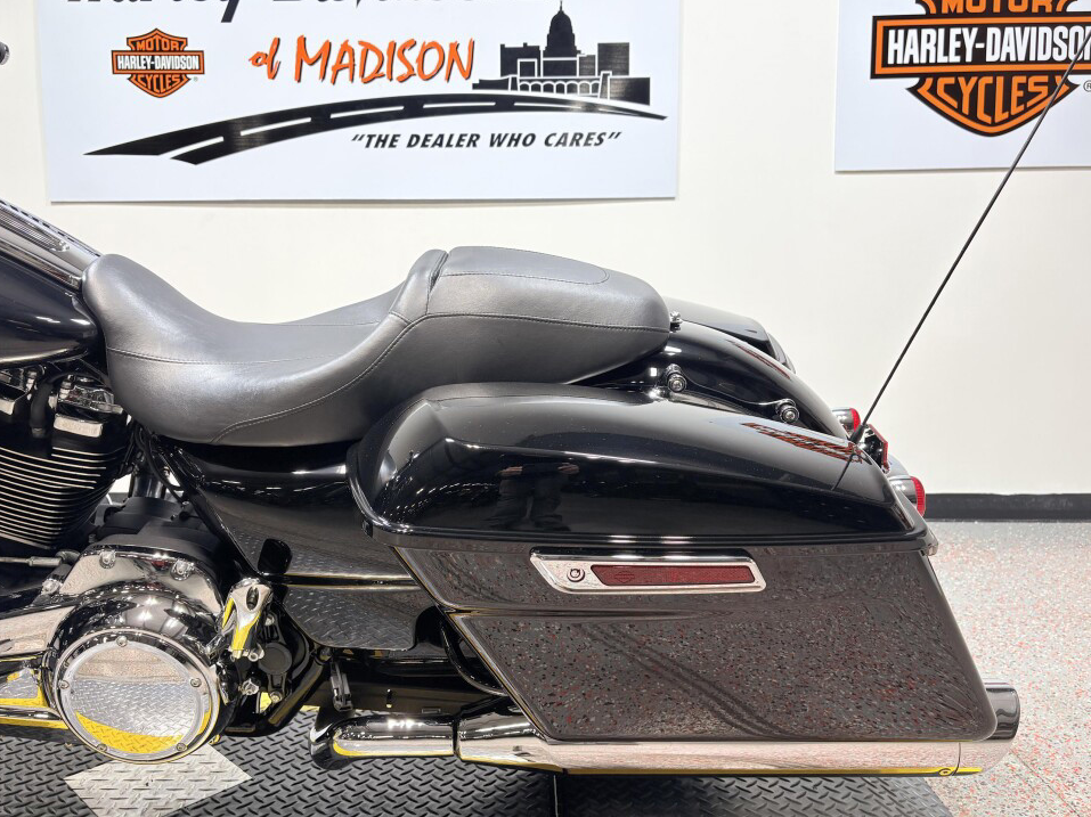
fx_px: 914
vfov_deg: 48.2
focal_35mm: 29
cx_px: 504
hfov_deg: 61.6
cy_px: 379
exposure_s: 1/120
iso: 50
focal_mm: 5.96
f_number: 1.6
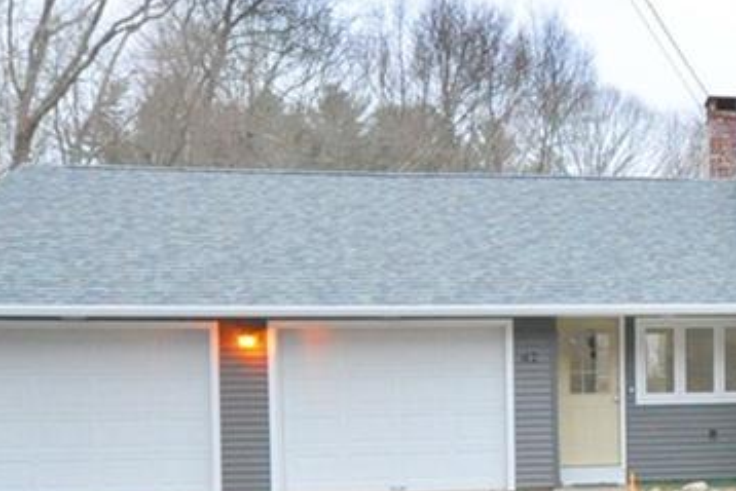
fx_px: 1227
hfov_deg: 29.0
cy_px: 352
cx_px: 878
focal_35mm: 60
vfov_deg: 22.5
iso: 2000
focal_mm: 14
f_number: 8
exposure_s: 1/350
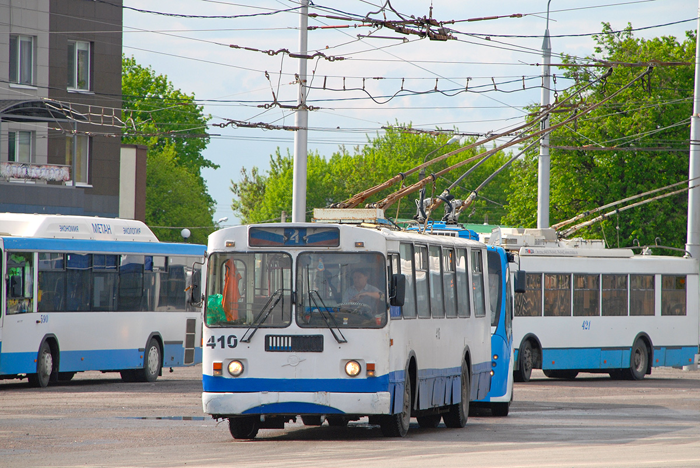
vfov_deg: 6.8
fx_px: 3940
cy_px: 234
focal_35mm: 202
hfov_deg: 10.2
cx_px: 350
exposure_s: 1/500
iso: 200
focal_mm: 135
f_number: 7.1
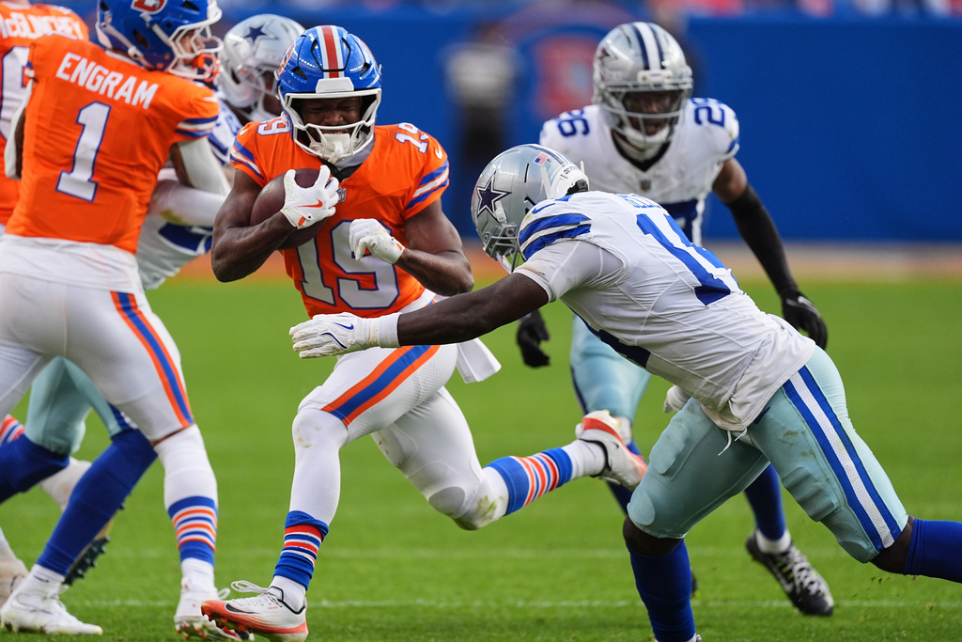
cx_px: 481
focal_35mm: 600
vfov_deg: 2.3
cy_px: 321
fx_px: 16034
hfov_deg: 3.4
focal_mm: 600
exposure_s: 1/1600
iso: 1000
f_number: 4
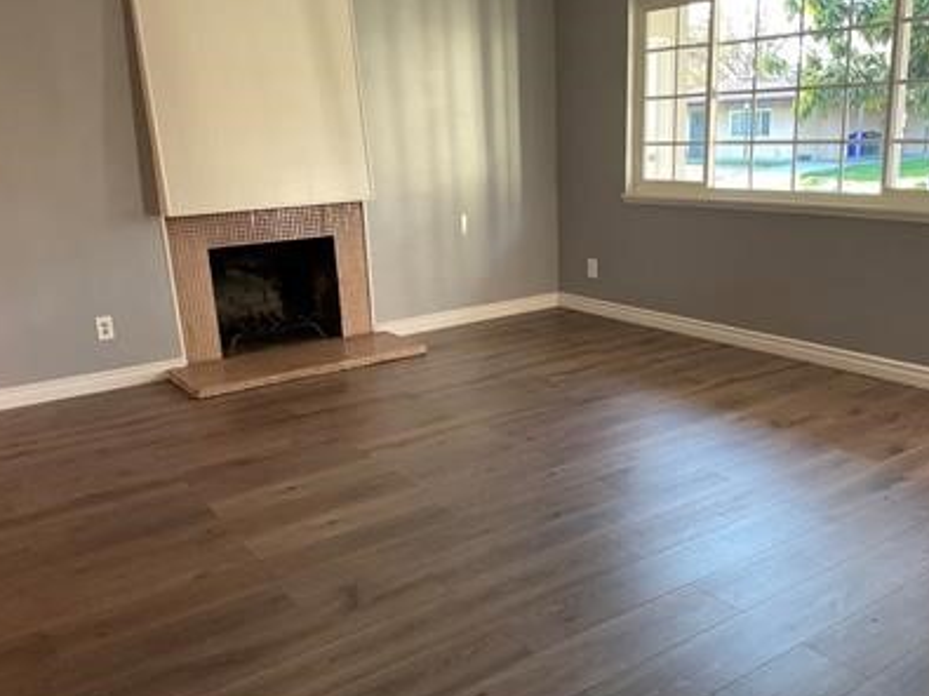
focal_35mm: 33
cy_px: 373
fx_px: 885
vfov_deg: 42.9
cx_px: 492
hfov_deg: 55.3
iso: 160
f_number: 1.8
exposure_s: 1/60
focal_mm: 3
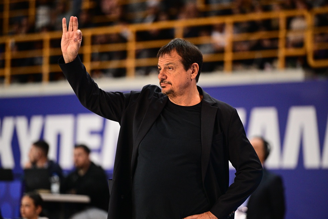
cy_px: 110
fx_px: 1822
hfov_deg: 10.3
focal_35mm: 200
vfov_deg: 6.9
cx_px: 164
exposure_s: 1/800
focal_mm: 200
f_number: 2.8
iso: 2500
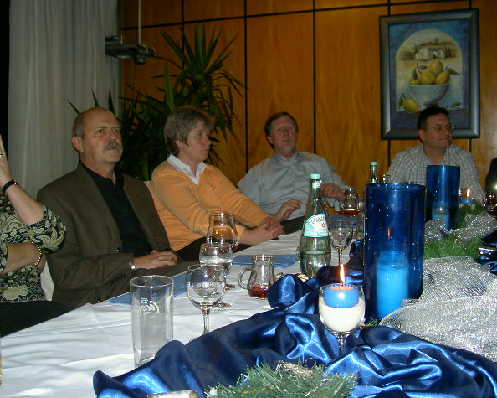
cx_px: 264
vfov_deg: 36.5
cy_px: 199
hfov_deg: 44.8
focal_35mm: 41
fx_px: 603
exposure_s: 1/59.5
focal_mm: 8
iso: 100
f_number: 2.8
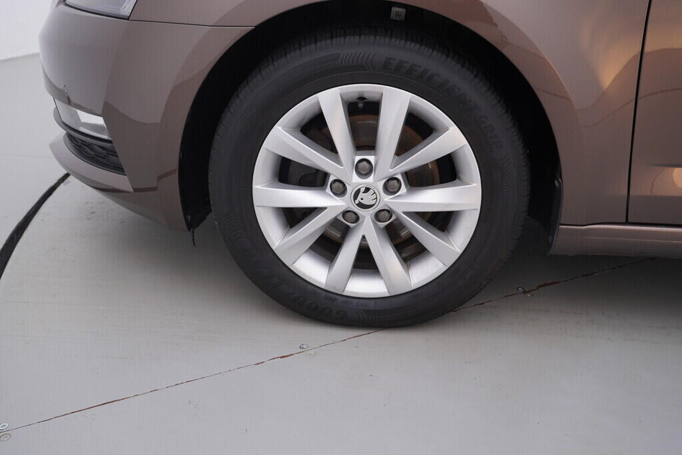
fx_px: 682
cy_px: 228
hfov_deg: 53.1
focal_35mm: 36
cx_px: 341
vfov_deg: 36.9
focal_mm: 24
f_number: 4
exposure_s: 1/60
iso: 125
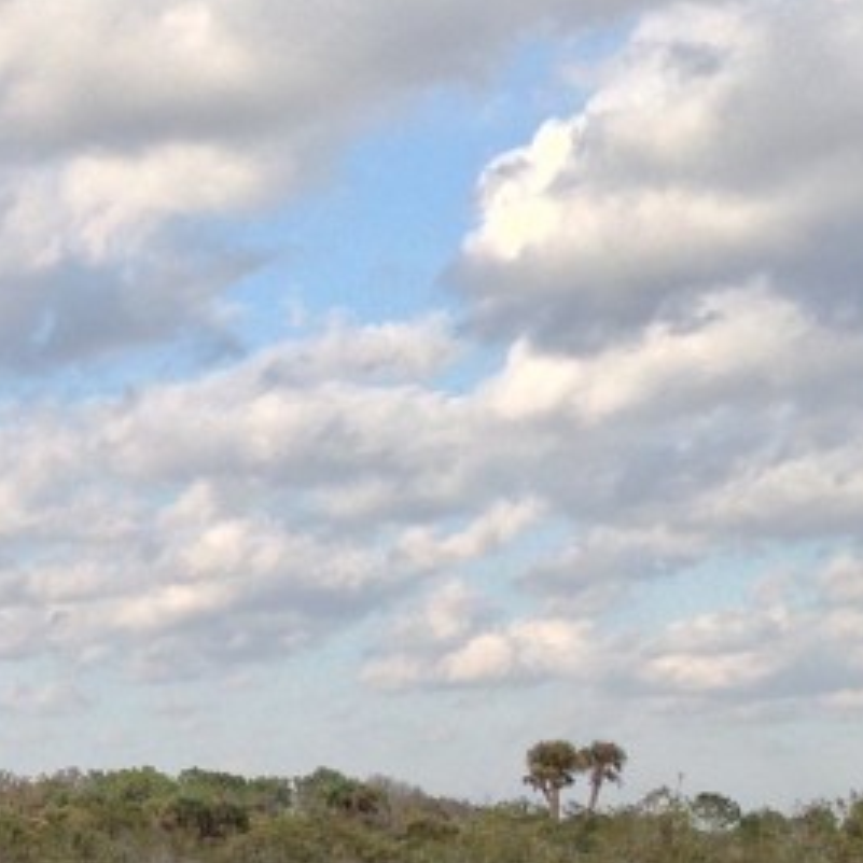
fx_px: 3159
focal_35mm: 112
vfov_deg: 15.5
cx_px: -187
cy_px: 637
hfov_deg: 15.0
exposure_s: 1/1043
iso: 50
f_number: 2.4
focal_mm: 4.12
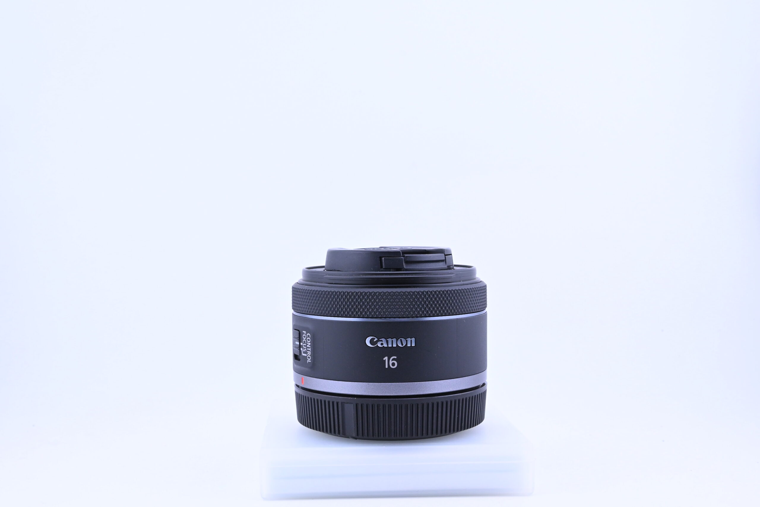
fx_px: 950
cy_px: 254
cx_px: 380
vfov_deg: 29.9
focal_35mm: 45
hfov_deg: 43.6
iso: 640
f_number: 11
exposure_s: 1/160
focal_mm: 30
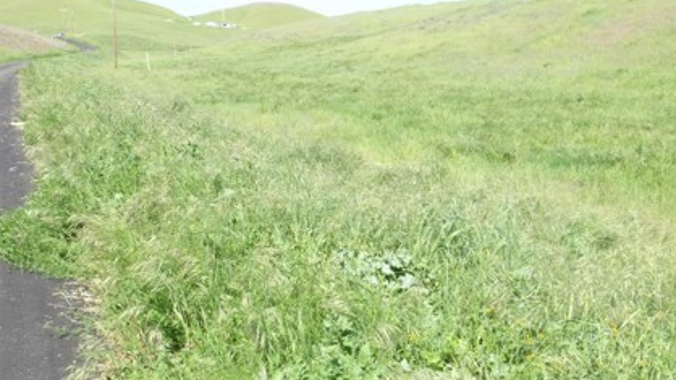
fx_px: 717
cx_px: 285
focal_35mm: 40
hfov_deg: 50.3
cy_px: 184
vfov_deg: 29.7
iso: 100
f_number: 4
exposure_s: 1/400
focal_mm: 4.3
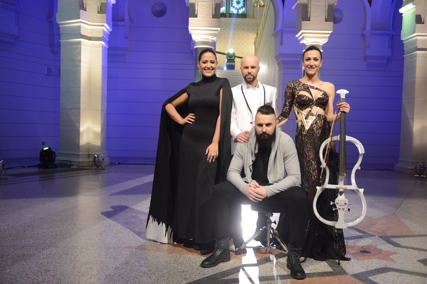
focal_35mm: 38
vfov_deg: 35.0
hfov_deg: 50.7
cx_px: 214
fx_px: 451
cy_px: 142
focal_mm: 38
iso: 1600
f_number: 2.8
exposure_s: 1/160
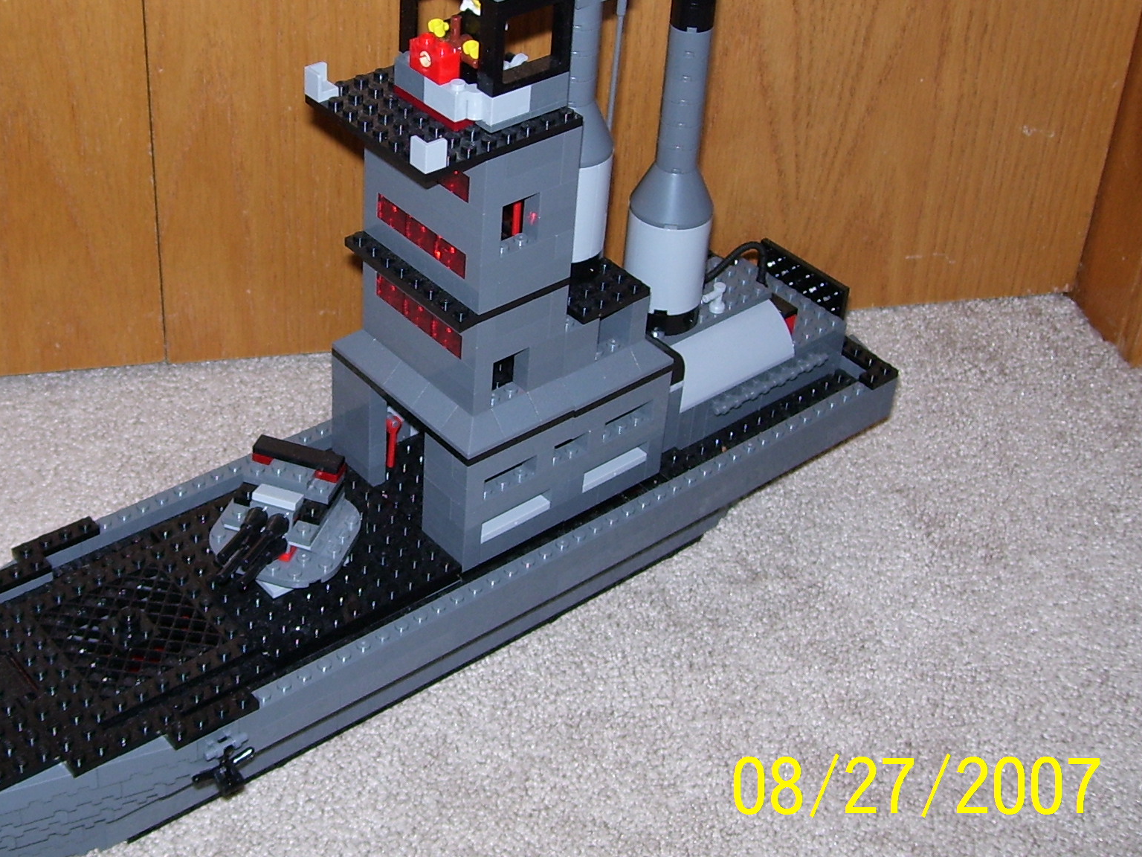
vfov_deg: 26.9
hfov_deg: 35.0
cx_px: 332
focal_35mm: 54
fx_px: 1781
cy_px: 304
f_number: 2.7
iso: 80
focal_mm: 6
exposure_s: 1/60
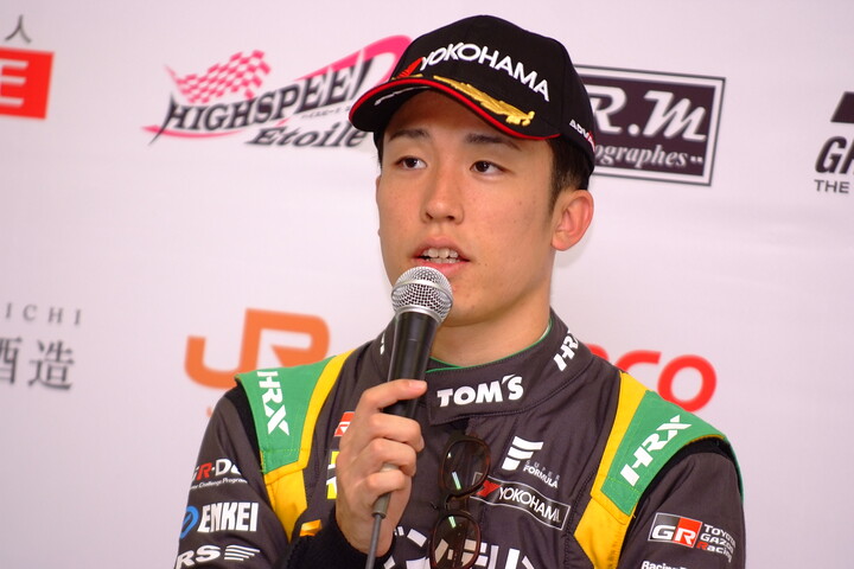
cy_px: 284
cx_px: 427
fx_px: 7116
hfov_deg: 6.9
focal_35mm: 300
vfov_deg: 4.6
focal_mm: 200
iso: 400
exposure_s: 1/250
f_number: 2.8
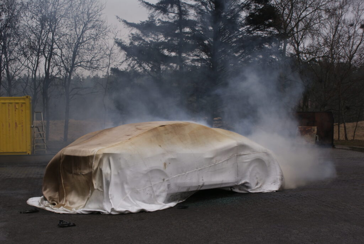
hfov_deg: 33.4
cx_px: 182
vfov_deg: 22.7
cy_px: 122
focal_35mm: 60
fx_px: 607
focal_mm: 40
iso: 100
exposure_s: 1/80
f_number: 6.3
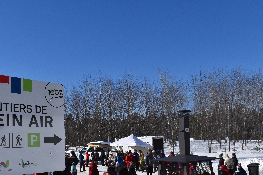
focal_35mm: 41
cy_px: 127
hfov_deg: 47.4
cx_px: 126
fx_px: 300
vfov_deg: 32.1
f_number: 13
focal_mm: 18
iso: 200
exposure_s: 1/640
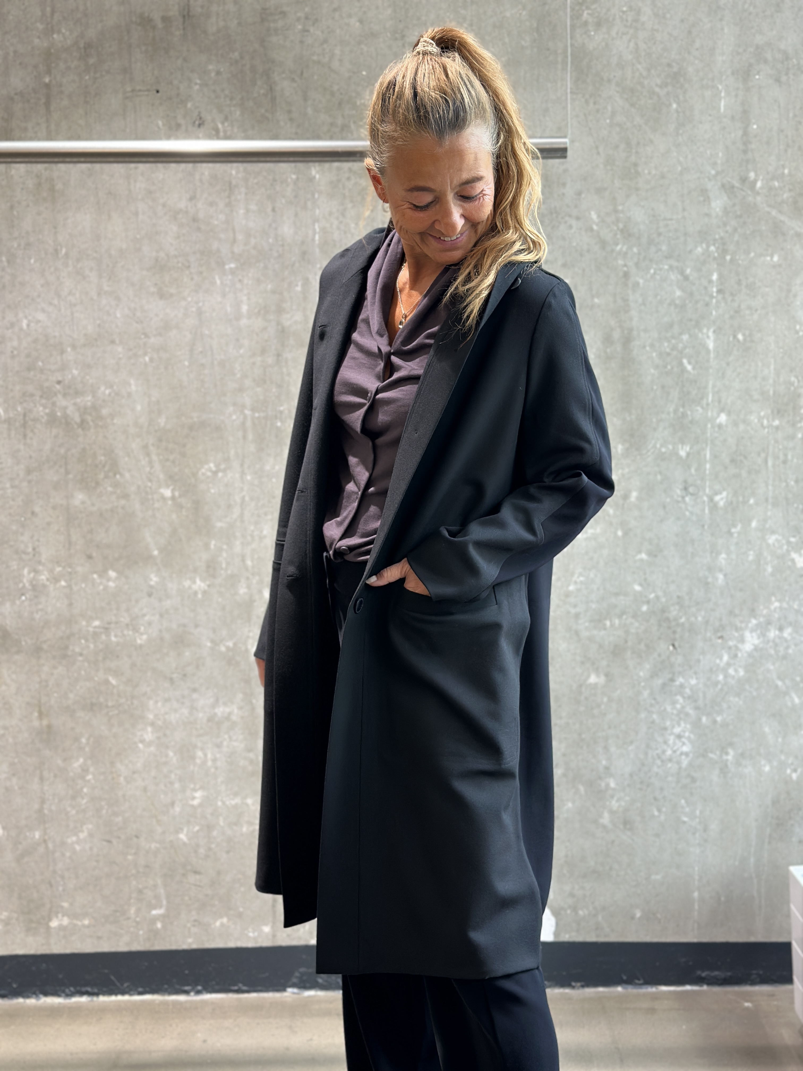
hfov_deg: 30.3
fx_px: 1485
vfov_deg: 39.7
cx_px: 402
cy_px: 536
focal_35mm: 48
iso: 100
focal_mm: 6.86
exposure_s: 1/50
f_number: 1.78
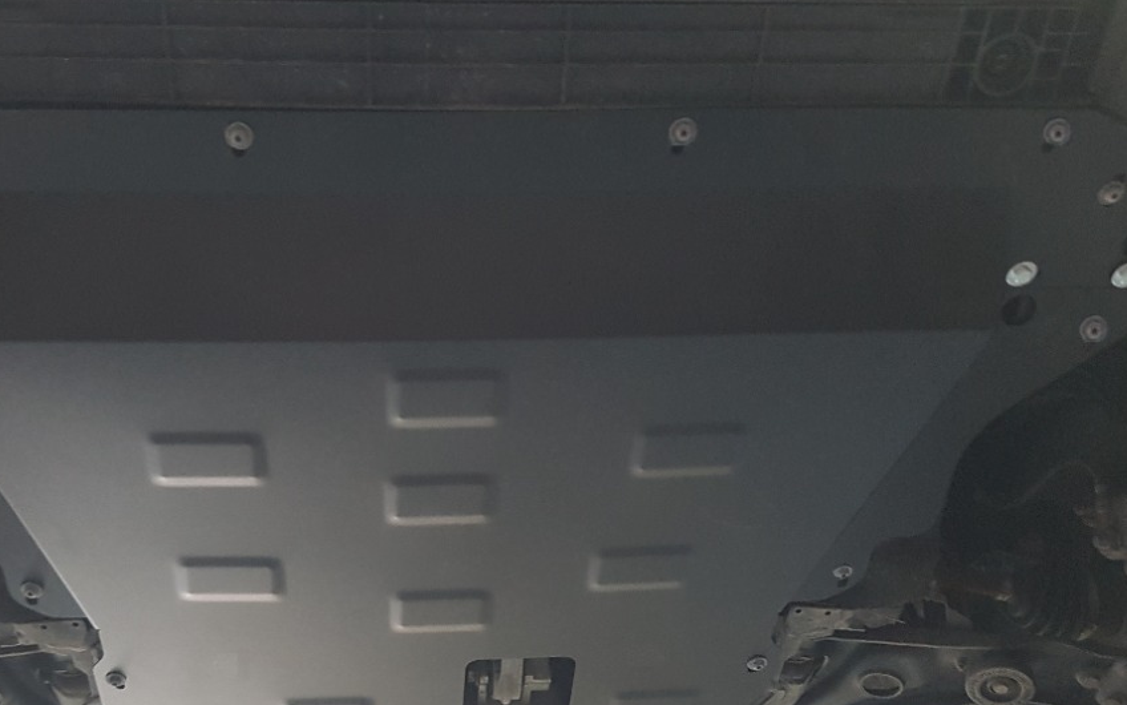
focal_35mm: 39
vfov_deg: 32.3
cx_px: 441
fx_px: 1198
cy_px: 508
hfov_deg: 50.0
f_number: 1.7
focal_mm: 4.2
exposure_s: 1/10
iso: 320
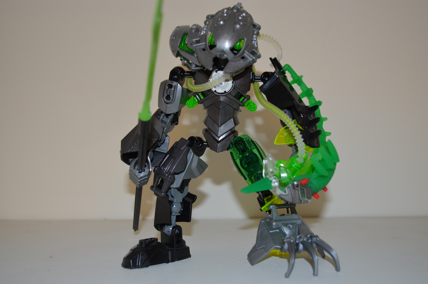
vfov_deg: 31.8
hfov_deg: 46.5
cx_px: 214
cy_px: 142
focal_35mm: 42
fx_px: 498
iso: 720
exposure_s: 1/60
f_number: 4.5
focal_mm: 28
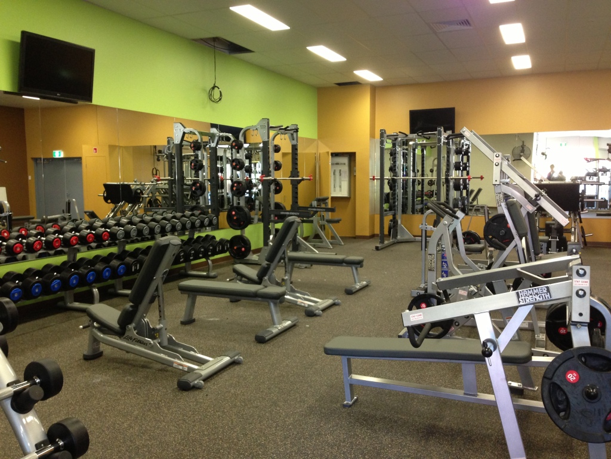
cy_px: 230
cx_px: 306
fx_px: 582
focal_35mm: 33
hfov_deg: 55.4
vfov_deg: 42.9
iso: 200
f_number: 2.4
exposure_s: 1/20
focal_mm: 4.13
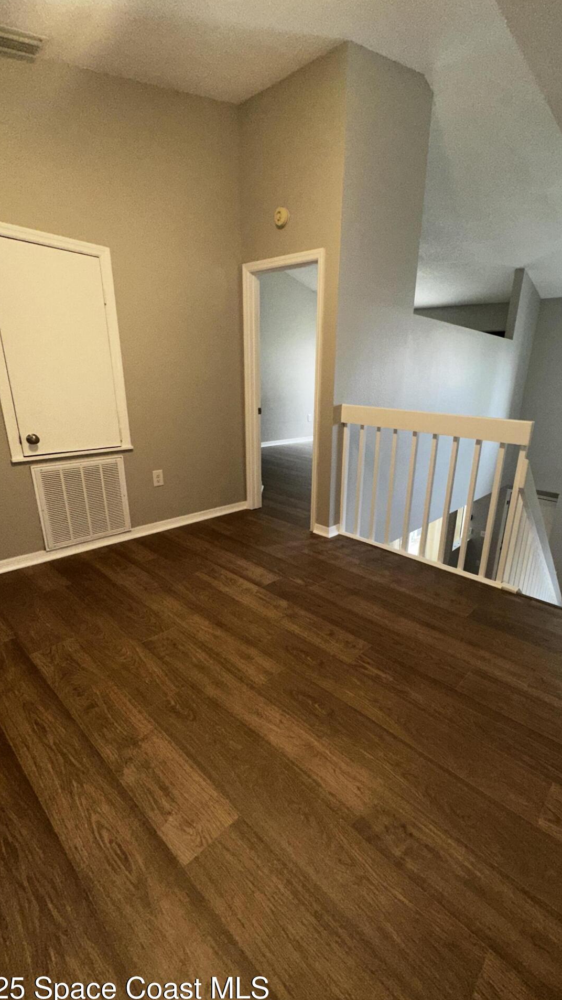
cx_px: 329
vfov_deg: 99.4
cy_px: 512
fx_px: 424
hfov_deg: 66.6
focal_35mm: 16
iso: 100
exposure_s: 1/60
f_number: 2.2
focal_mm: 2.22
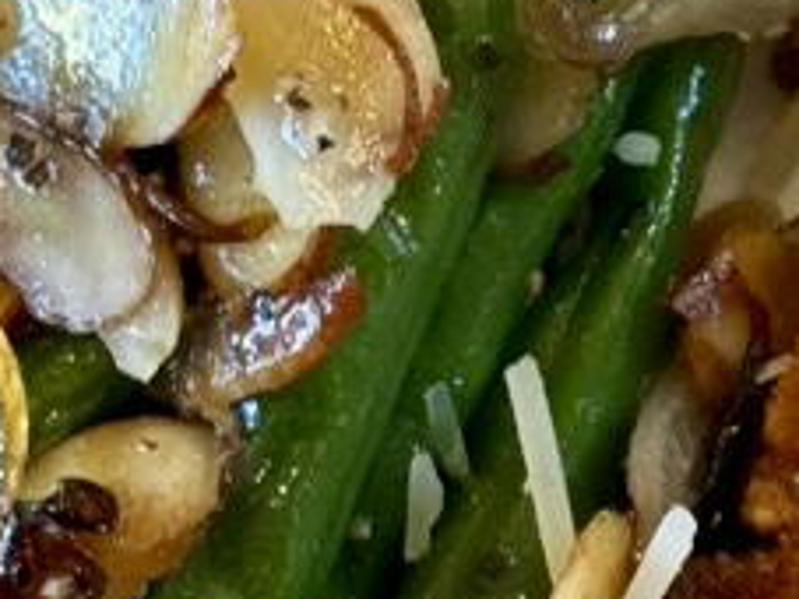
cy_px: 525
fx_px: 3899
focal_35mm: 169
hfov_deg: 11.7
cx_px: 609
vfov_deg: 8.7
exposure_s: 1/60
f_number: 1.78
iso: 250
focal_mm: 6.86
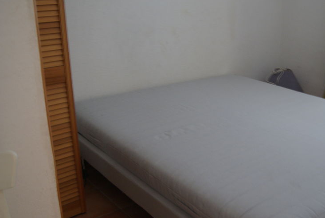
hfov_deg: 42.9
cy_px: 101
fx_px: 407
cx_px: 219
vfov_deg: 29.9
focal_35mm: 45
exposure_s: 1/5
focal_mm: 22
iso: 400
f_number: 4
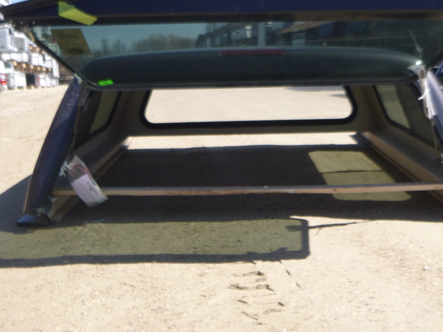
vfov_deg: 31.3
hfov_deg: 41.2
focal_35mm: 46
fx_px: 589
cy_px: 118
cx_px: 242
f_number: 4.3
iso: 100
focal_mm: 5.9
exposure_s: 1/320
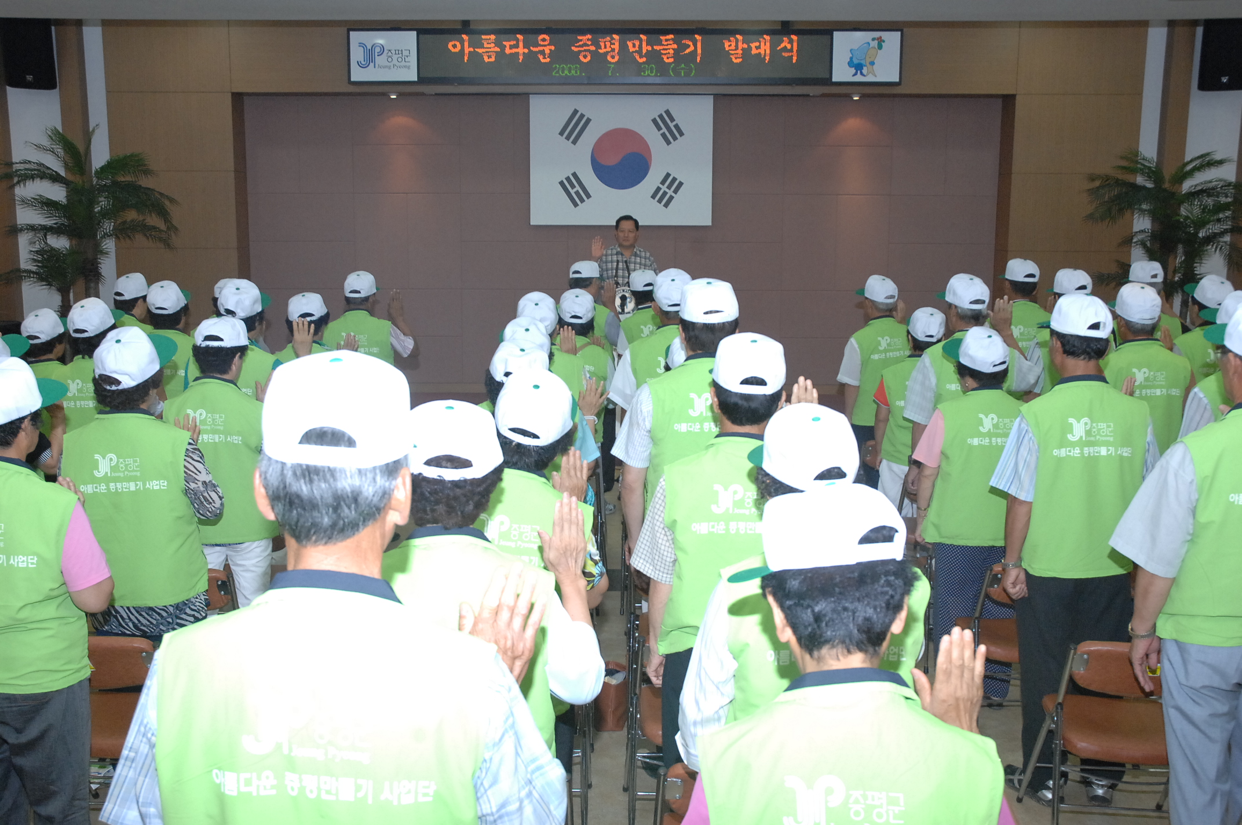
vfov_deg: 35.4
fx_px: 1292
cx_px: 621
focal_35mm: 38
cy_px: 412
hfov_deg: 51.3
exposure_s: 1/60
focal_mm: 25
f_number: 6.7
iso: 800
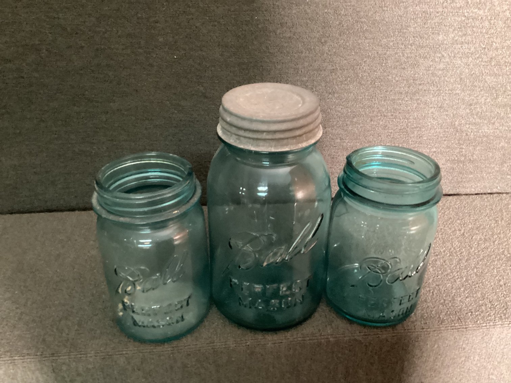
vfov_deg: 45.4
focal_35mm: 31
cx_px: 256
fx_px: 458
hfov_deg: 58.3
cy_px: 192
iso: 800
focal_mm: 3.3
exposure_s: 1/20
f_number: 2.4
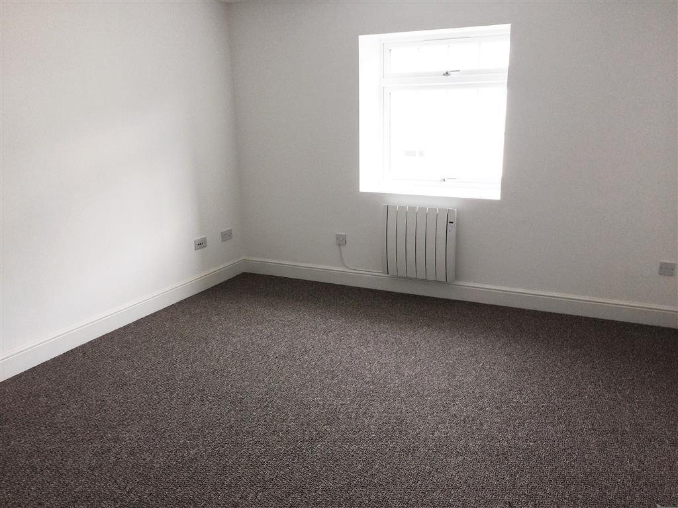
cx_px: 339
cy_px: 254
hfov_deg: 61.7
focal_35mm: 29
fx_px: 568
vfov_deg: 48.2
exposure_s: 1/100
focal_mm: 4.15
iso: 50
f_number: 2.2
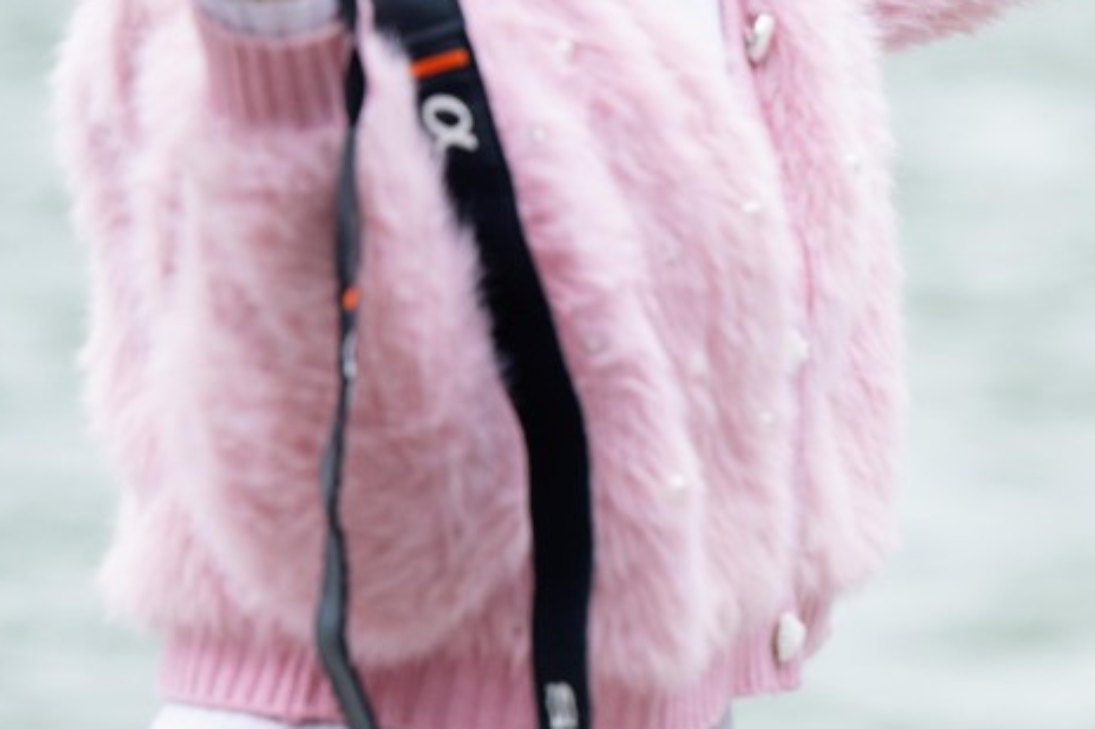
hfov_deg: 3.7
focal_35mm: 560
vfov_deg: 2.5
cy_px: 313
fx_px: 17026
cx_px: 1666
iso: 160
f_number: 2.8
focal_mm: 130
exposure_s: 1/500
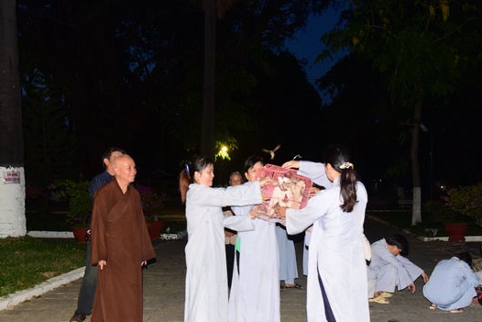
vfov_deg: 28.6
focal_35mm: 47
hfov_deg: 41.8
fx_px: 629
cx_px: 281
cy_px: 194
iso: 1250
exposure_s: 1/80
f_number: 4.5
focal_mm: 38
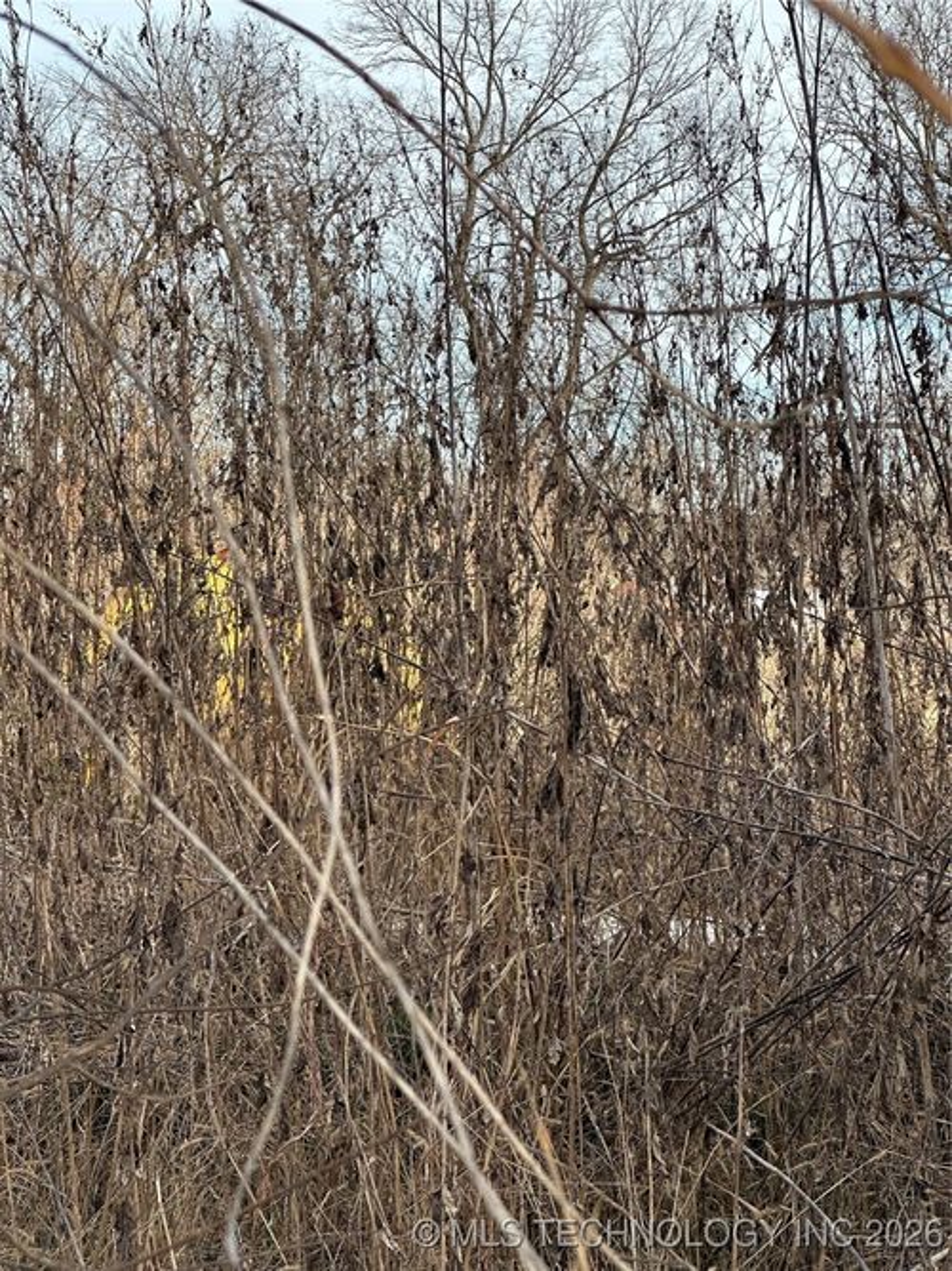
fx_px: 2824
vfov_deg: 25.3
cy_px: 636
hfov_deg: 19.1
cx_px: 476
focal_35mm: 77
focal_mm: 9
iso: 32
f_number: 2.8
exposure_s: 1/150
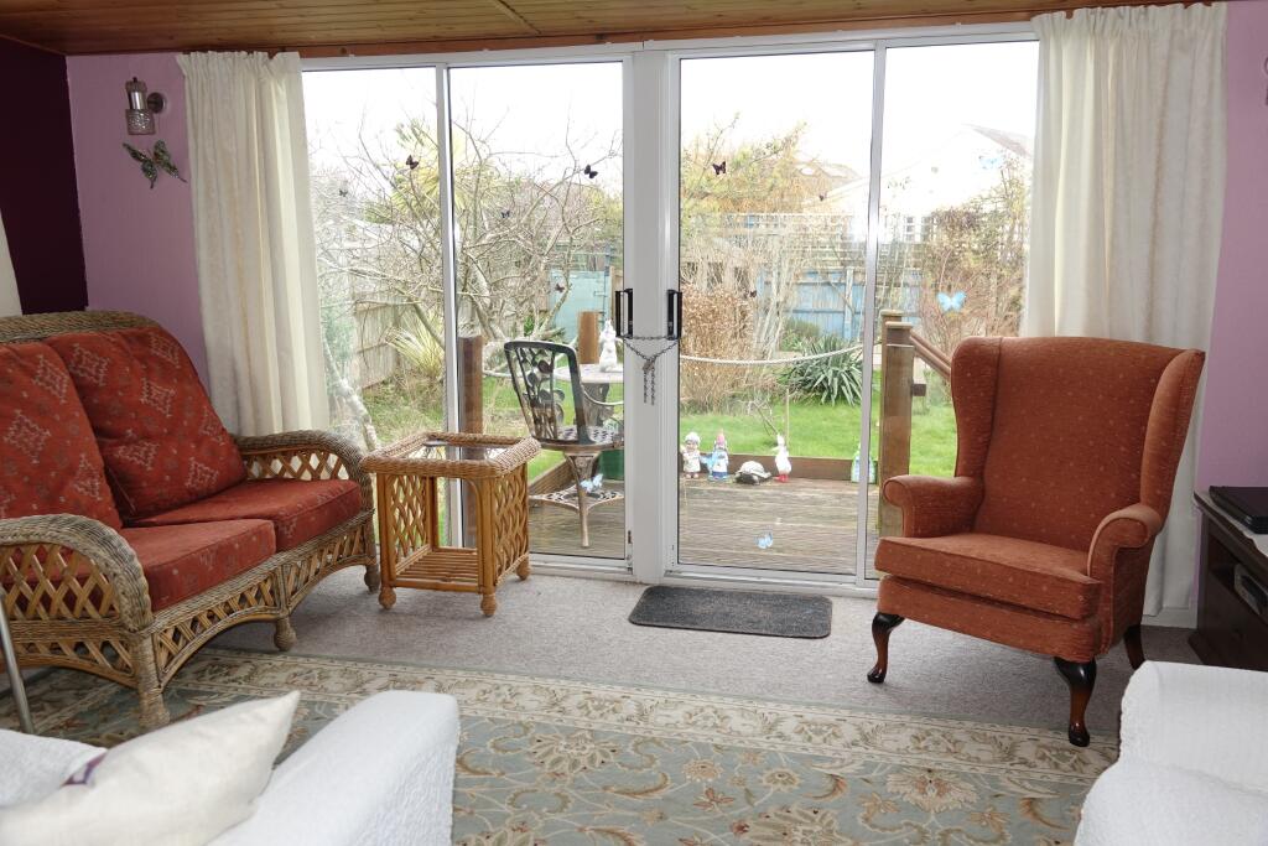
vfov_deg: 47.9
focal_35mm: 27
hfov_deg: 67.4
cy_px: 423
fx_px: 951
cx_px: 634
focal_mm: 9.99
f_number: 2.8
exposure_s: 1/80
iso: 100
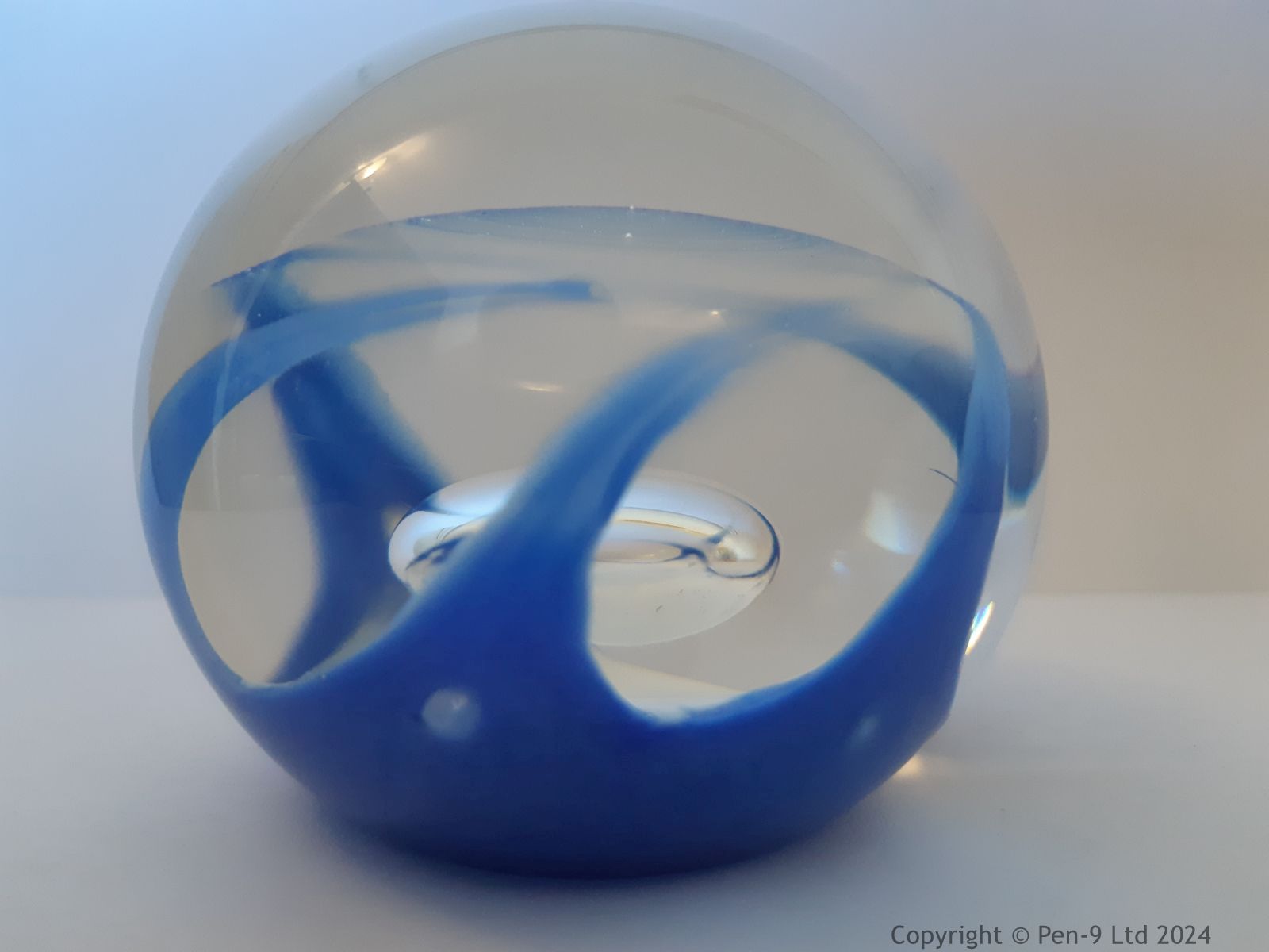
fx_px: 953
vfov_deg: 53.1
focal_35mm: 26
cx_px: 634
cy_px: 476
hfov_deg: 67.3
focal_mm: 3.93
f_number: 1.7
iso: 320
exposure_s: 1/50
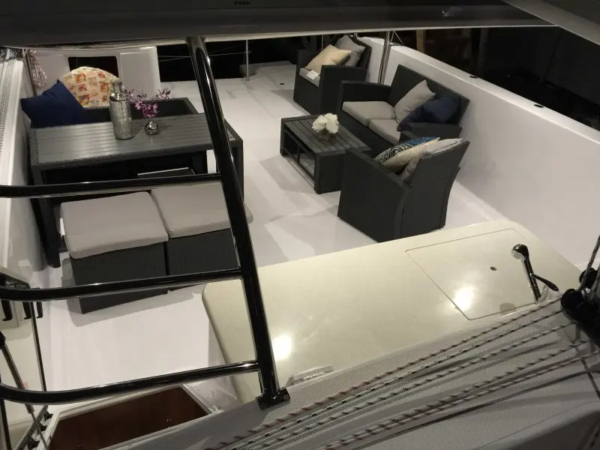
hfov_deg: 61.7
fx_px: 503
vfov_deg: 48.2
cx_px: 300
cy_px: 225
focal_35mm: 29
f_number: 2.2
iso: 80
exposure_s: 1/4
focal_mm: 4.15
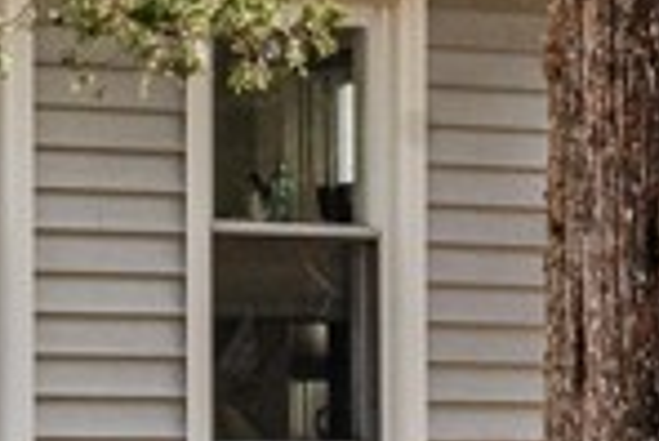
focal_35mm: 264
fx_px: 4837
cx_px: -1238
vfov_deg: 5.2
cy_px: 312
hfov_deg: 7.1
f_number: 14
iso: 400
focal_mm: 24
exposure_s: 1/125
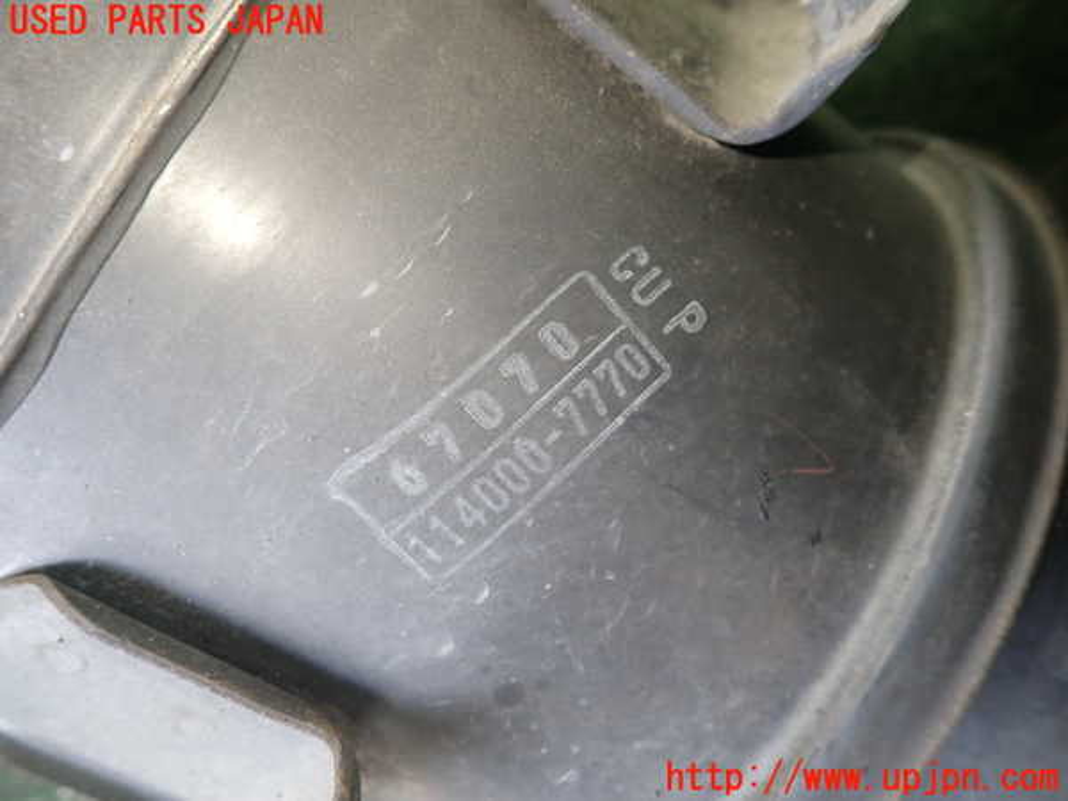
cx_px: 534
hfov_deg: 69.4
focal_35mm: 25
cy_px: 400
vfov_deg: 54.9
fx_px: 771
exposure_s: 1/40
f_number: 2
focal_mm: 4.5
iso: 200
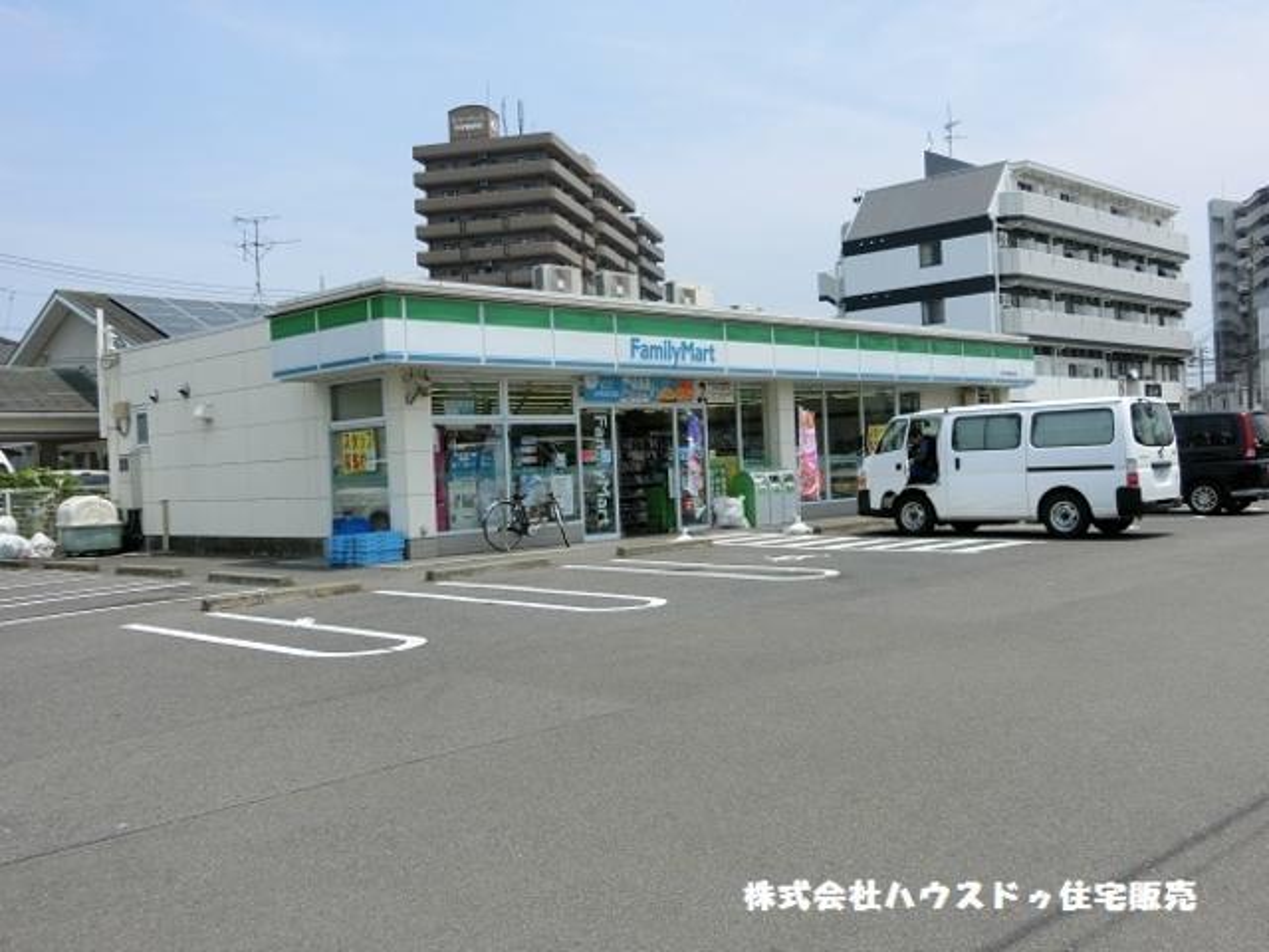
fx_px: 1246
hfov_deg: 54.0
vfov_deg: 41.8
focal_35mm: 34
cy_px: 476
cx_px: 634
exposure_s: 1/1000
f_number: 3.9
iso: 80
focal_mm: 6
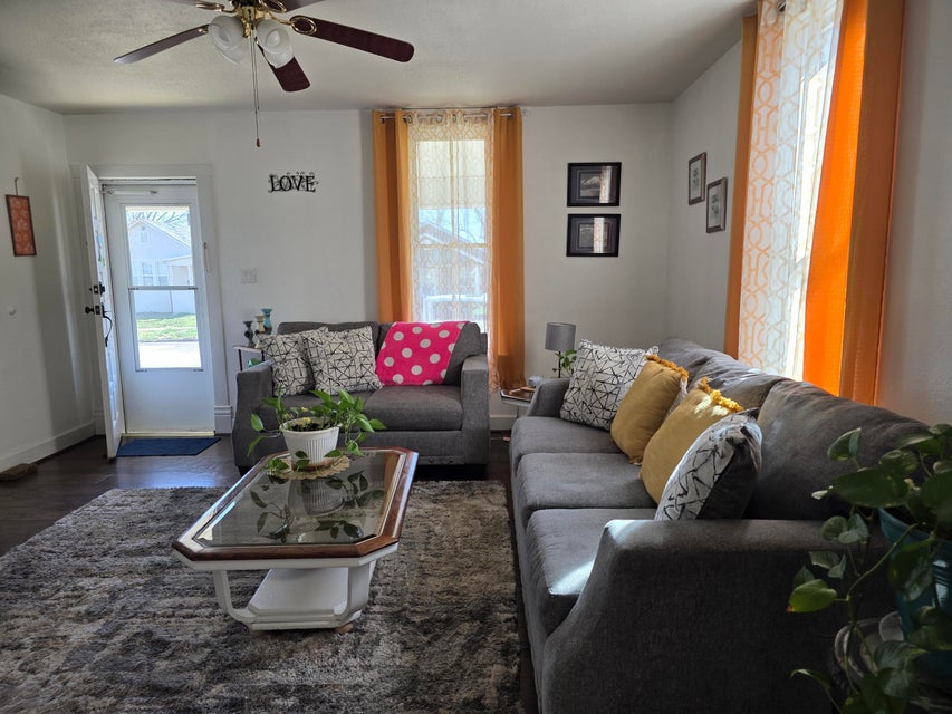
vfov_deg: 58.9
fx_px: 633
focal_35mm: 23
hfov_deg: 73.9
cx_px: 476
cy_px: 357
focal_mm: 6.3
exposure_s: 1/120
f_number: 1.7
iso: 80
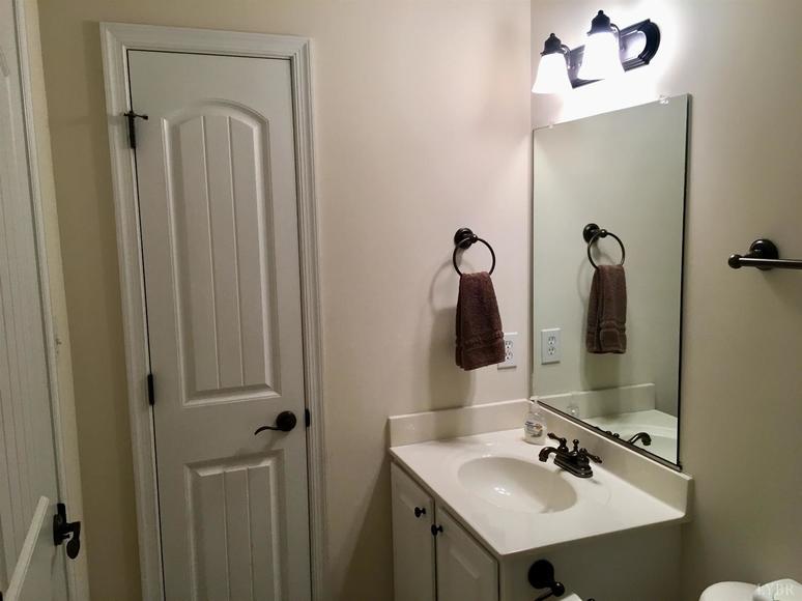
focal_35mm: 29
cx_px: 401
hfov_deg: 61.7
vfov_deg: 48.2
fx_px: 672
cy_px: 300
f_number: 2.2
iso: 32
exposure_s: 1/30
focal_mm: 4.15
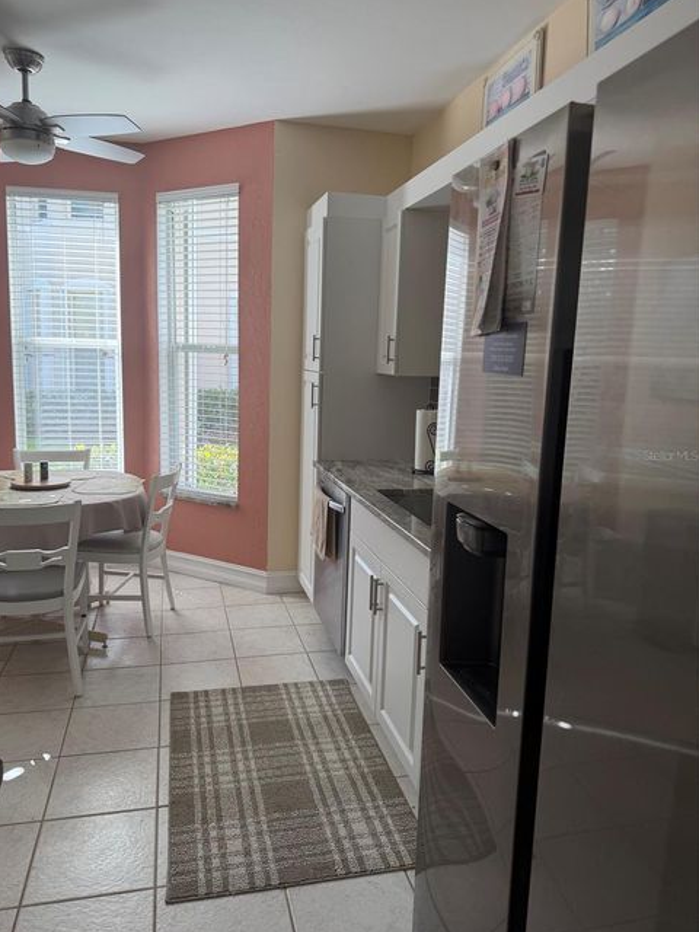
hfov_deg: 54.9
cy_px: 455
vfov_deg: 69.4
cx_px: 336
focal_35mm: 25
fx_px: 673
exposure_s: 1/258
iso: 80
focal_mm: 6.76
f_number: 1.78
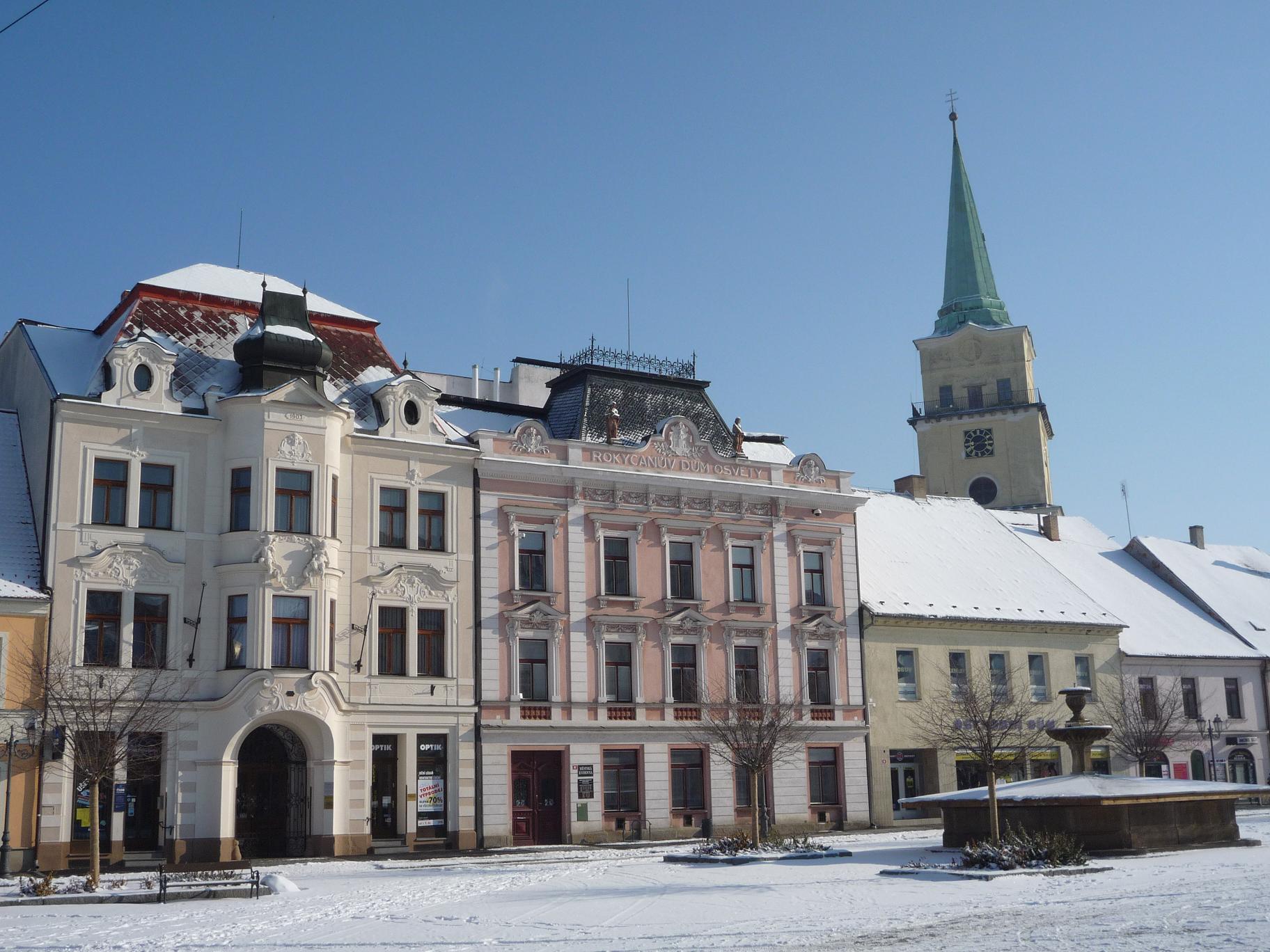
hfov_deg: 46.8
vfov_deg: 36.0
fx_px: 1468
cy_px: 476
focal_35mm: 40
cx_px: 635
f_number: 6.3
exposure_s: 1/640
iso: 100
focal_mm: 7
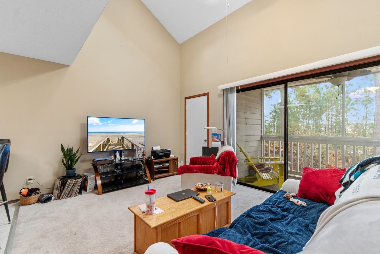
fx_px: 158
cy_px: 127
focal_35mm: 15
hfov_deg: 100.4
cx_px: 190
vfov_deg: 77.3
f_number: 4.5
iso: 100
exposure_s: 1.3
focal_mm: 10
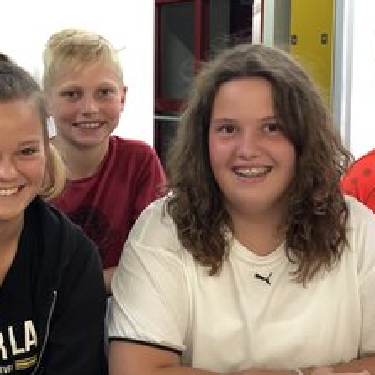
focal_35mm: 99
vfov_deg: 17.5
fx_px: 1213
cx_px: 86
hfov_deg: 17.5
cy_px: 271
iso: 125
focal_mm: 6
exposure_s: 1/24
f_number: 2.4
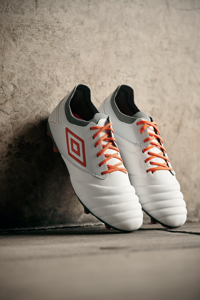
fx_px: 1333
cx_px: 100
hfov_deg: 8.6
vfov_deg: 12.8
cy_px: 150
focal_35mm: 160
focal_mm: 160
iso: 400
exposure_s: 1/500
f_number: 5
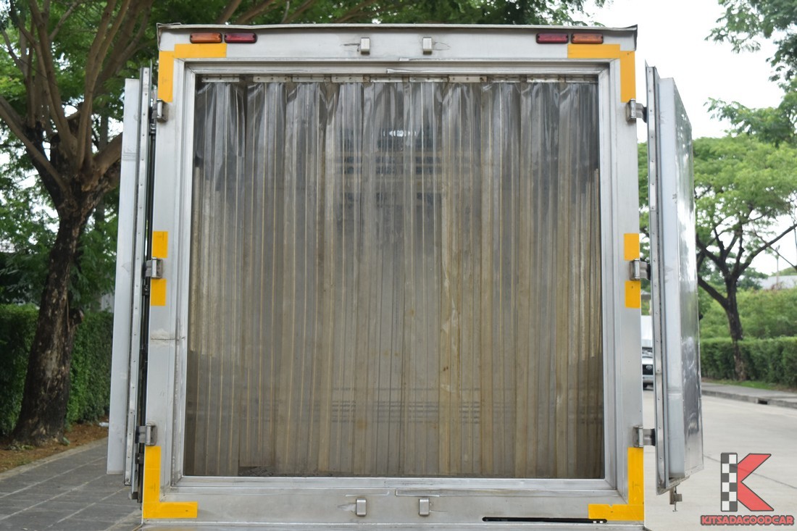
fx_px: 1129
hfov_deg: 38.9
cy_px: 266
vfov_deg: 26.5
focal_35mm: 51
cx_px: 398
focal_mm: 34
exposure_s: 1/800
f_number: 8
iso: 640
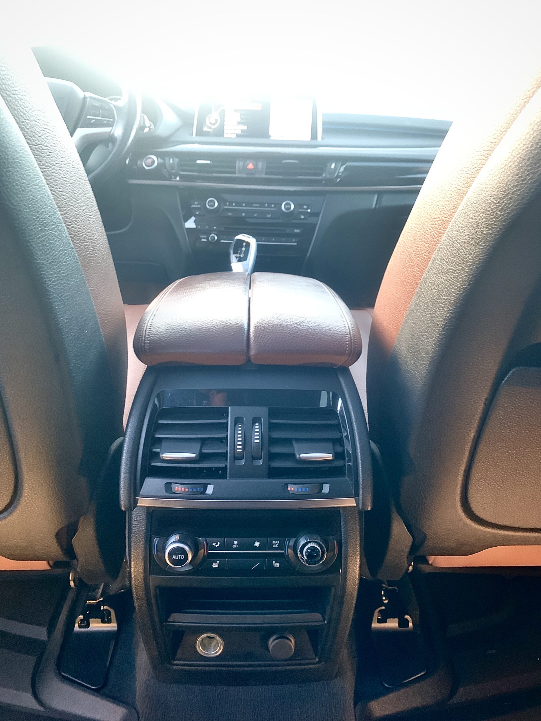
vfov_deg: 67.3
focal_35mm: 26
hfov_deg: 53.1
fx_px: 542
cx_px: 270
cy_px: 360
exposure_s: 1/18
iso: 800
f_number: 1.8
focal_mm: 4.25
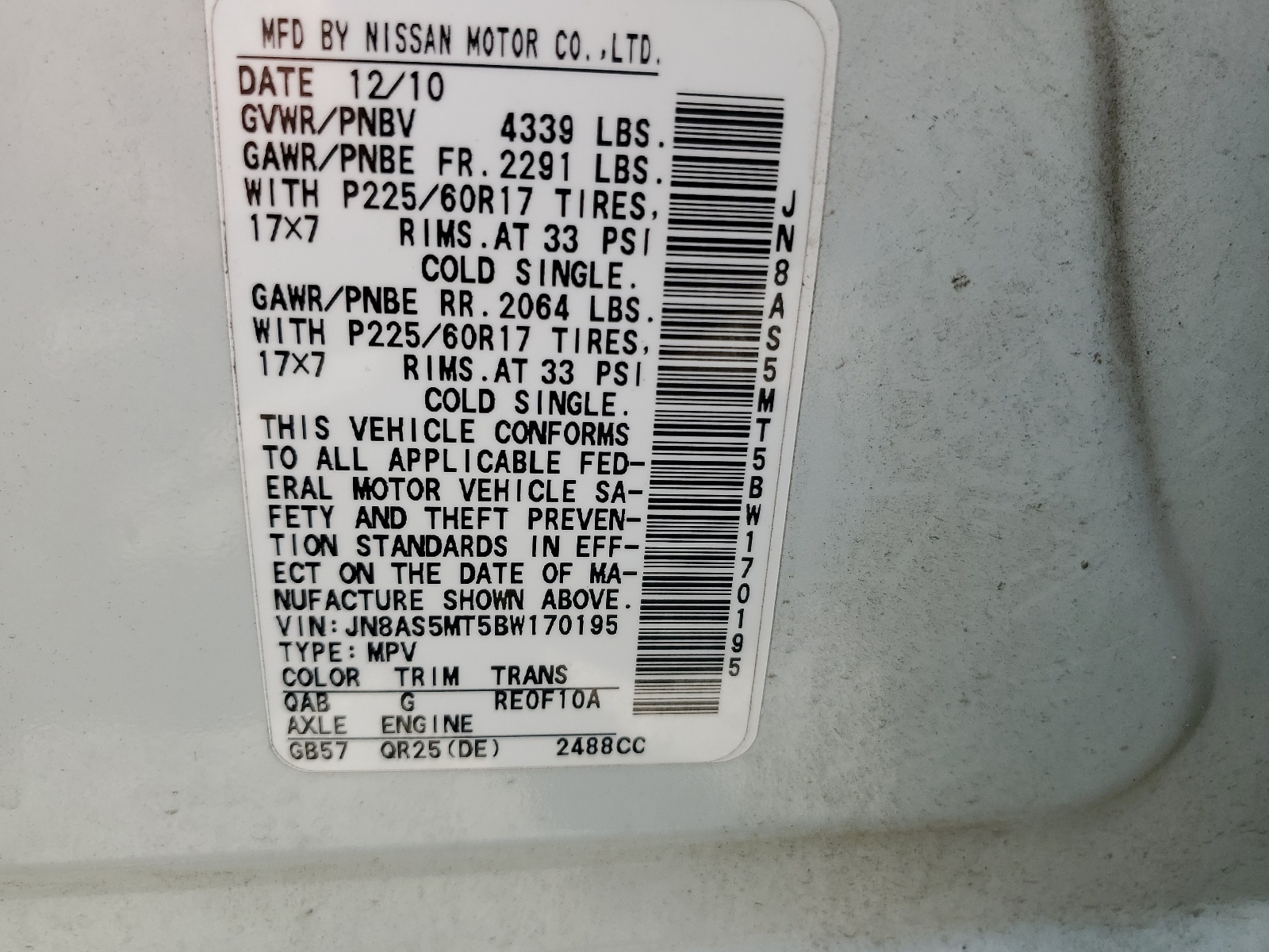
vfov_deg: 53.1
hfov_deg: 67.3
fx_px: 953
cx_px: 634
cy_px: 476
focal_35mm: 26
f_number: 1.5
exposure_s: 1/769
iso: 50
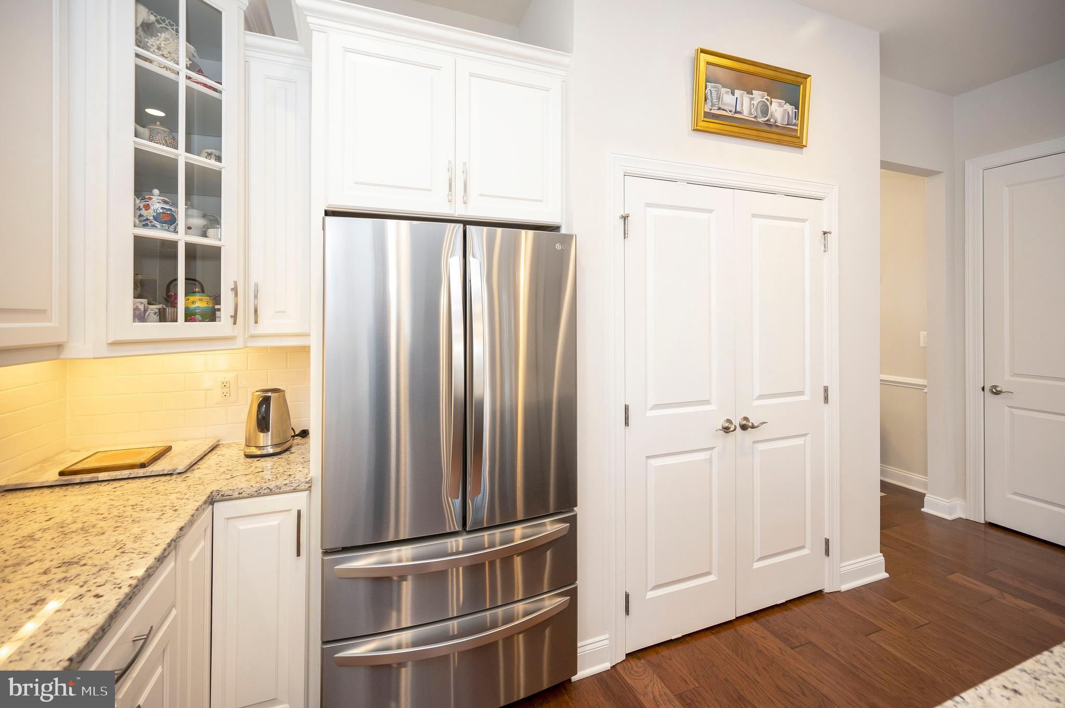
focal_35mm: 14
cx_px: 532
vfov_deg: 81.1
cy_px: 354
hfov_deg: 104.3
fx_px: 414
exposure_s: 1/60
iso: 560
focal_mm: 14
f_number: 4
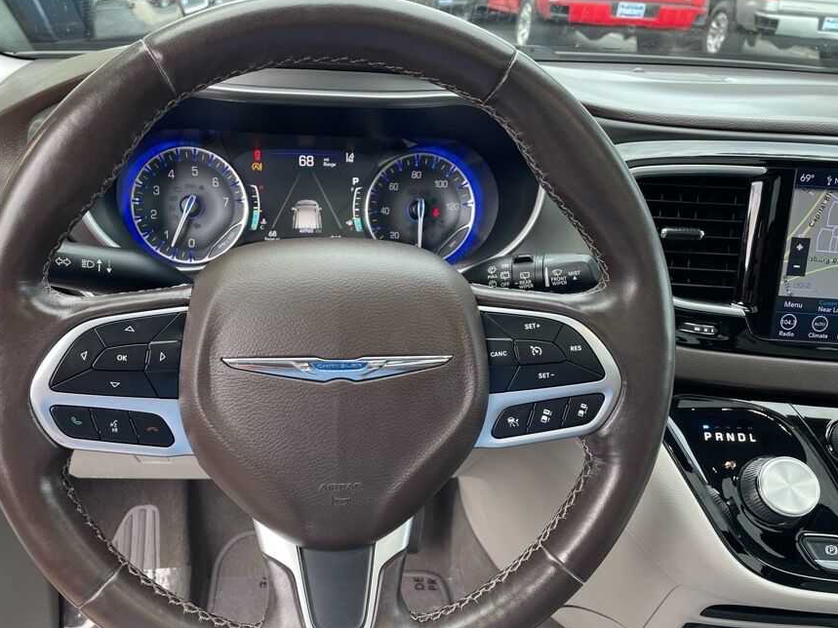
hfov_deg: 58.2
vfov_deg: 45.3
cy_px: 365
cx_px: 363
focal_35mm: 31
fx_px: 750
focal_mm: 4.2
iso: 50
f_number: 1.6
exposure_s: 1/121
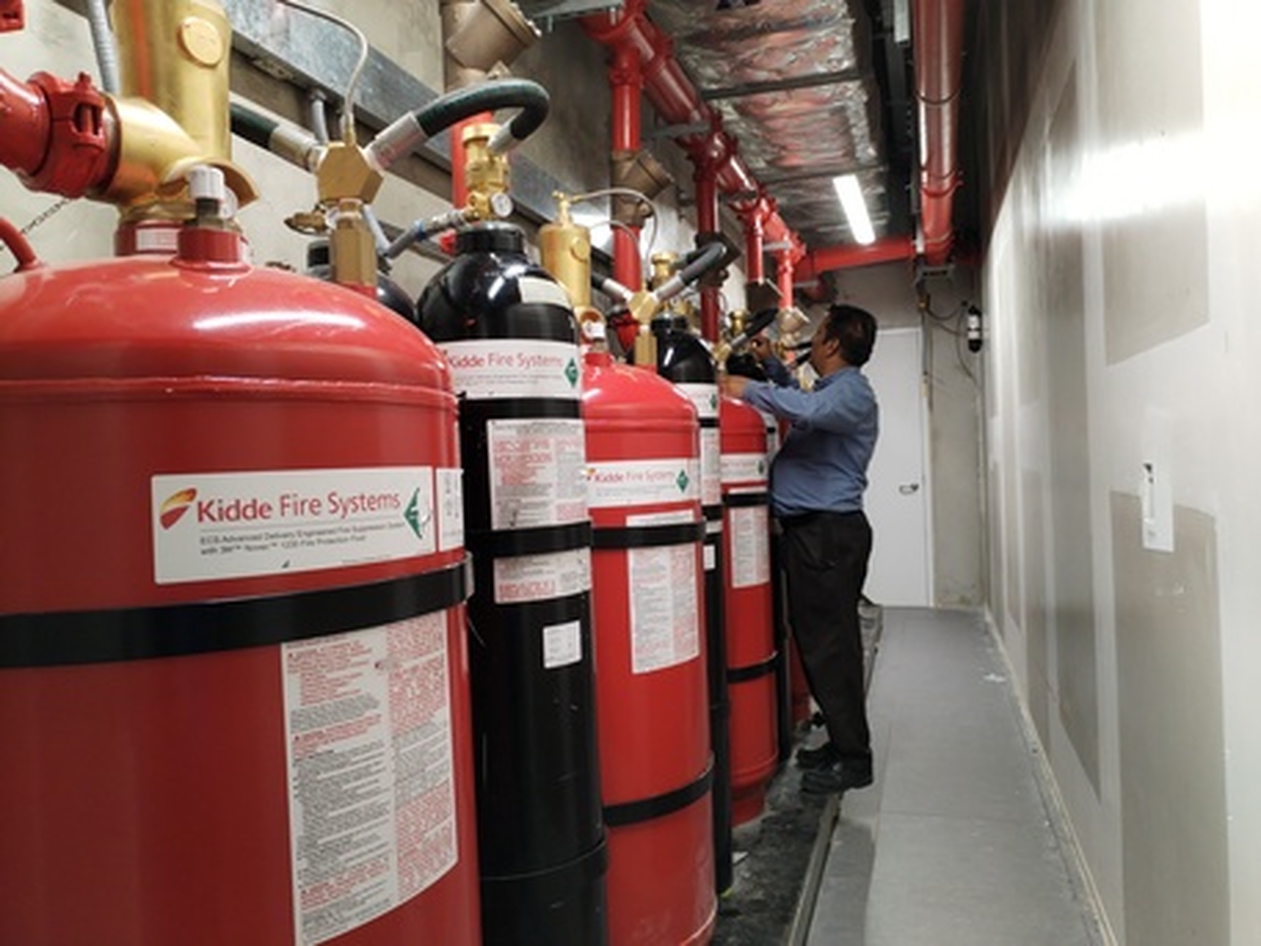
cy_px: 473
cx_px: 630
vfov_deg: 48.2
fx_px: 1057
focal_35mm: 29
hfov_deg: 61.6
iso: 349
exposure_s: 1/50
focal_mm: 4.75
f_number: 1.8
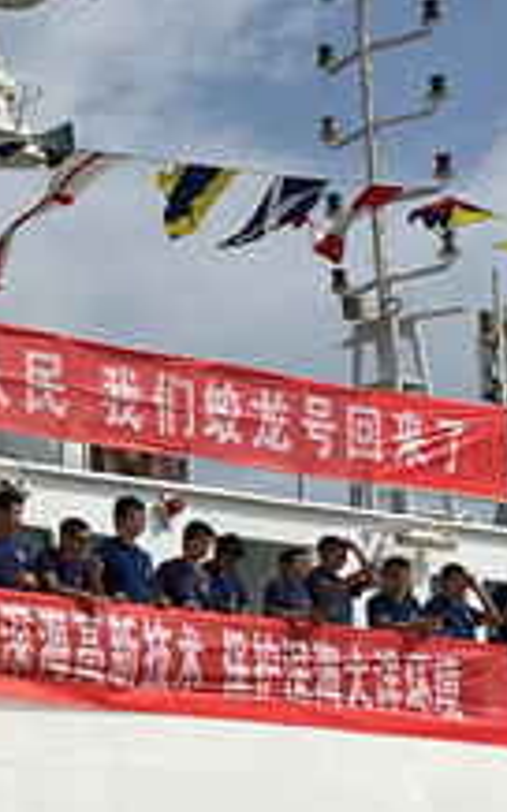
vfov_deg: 18.5
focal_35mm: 113
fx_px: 2501
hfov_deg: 11.2
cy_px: 399
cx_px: -224
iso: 25
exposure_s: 1/4808
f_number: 2.2
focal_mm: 4.15
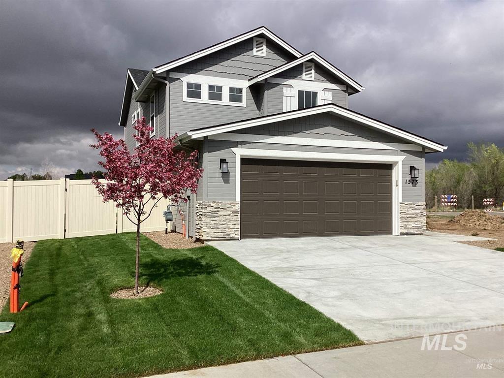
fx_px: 451
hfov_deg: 58.4
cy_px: 189
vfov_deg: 45.4
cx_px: 252
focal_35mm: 31
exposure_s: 1/3135
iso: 25
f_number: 2.4
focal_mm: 3.3
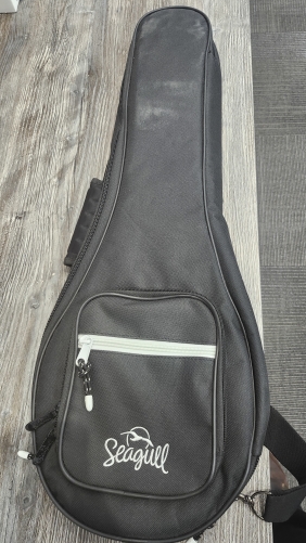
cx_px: 164
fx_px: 375
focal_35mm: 26
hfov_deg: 44.4
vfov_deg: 71.9
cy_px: 270
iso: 320
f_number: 1.8
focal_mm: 5.54
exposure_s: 1/120
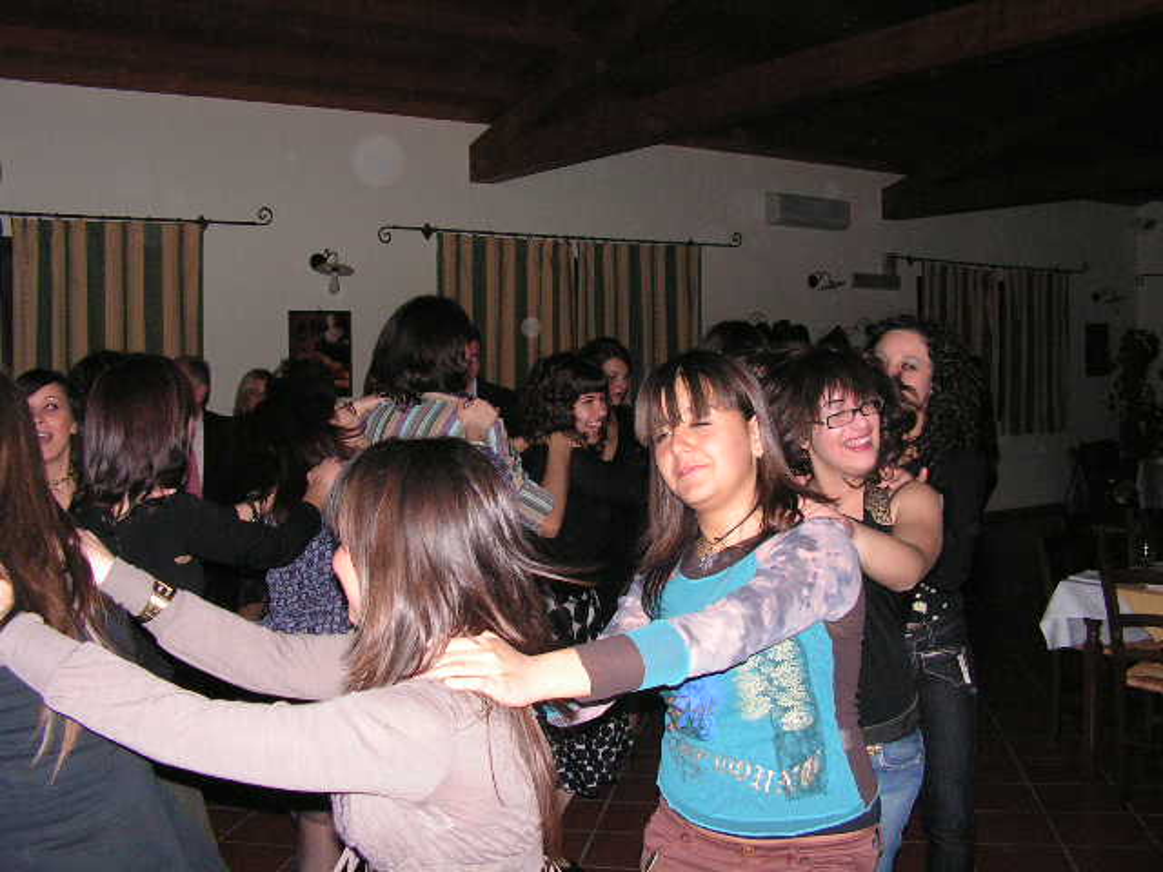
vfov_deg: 39.7
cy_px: 436
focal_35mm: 36
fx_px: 1209
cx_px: 582
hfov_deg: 51.4
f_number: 3.2
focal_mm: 6
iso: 200
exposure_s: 1/40
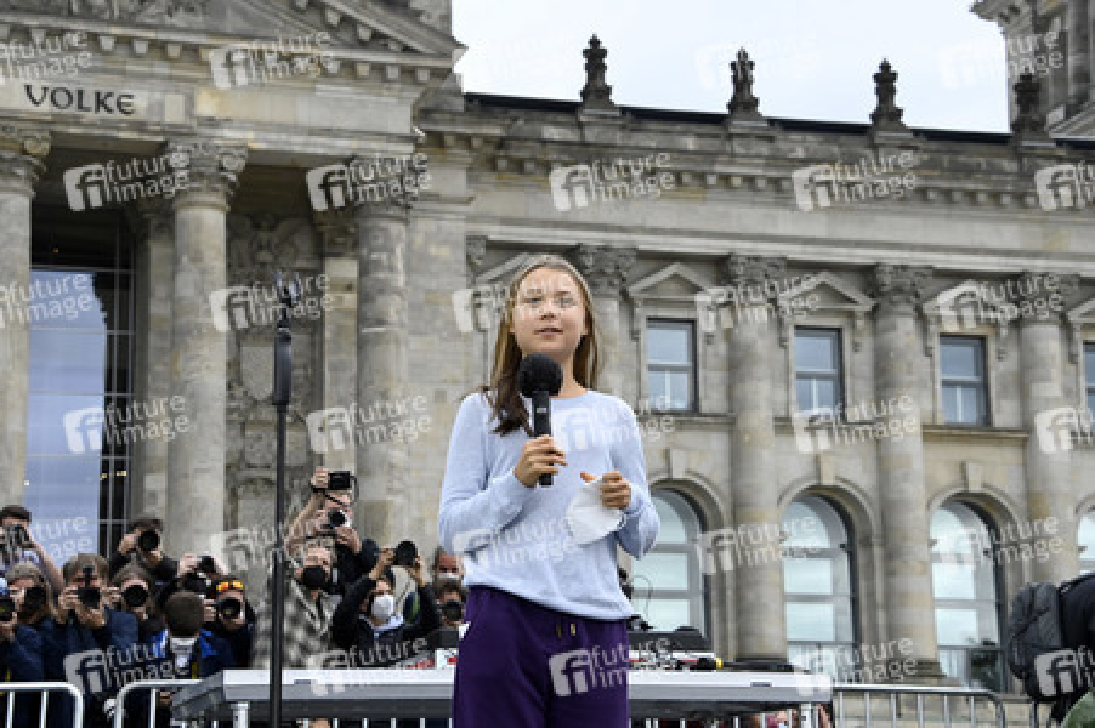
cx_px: 548
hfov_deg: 28.9
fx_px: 2128
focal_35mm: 70
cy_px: 364
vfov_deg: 19.4
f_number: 8
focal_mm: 70
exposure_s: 1/500
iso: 1600
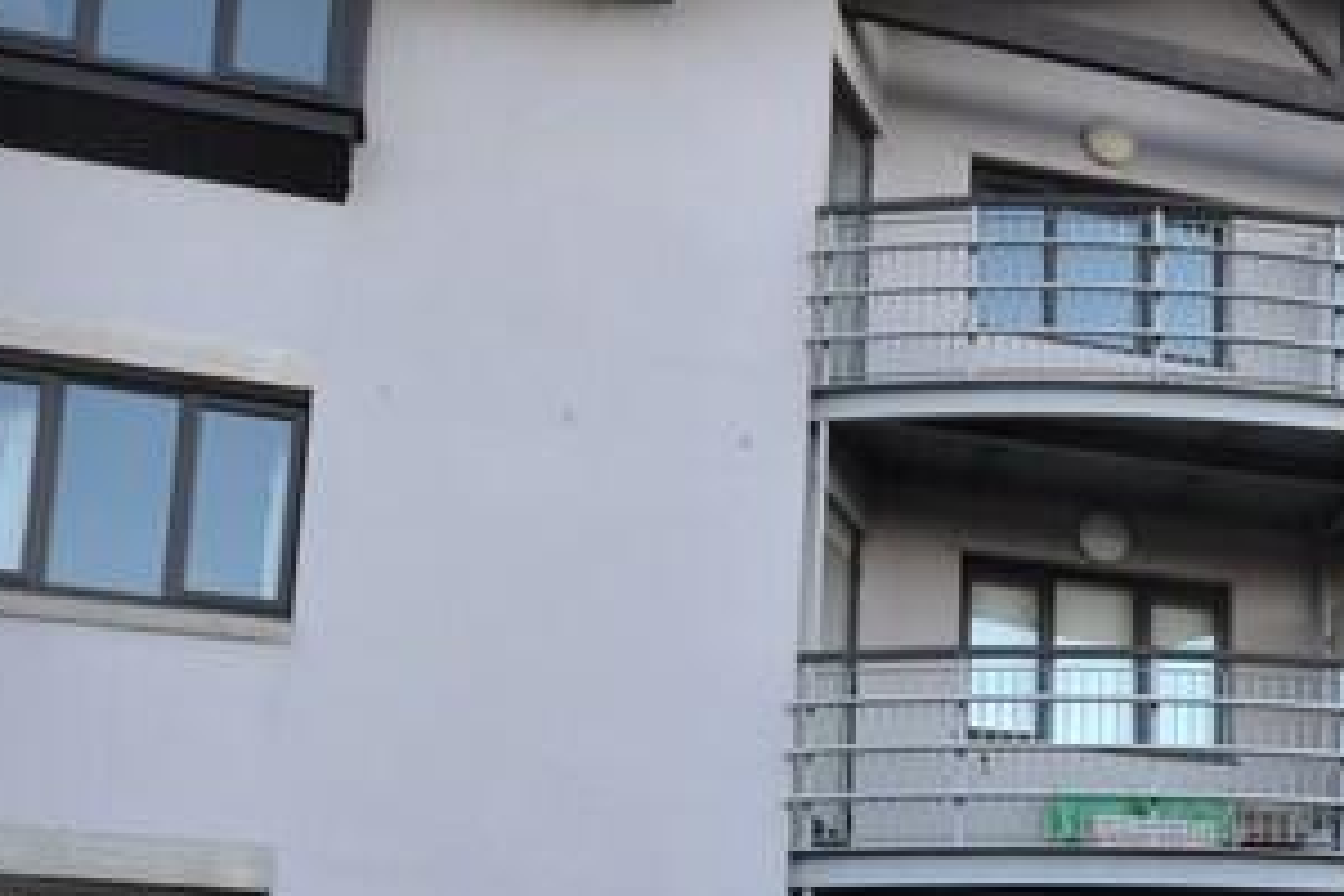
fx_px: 2197
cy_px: 948
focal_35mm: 59
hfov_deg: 32.0
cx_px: 1259
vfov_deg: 22.0
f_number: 5.6
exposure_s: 1/125
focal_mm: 11.5
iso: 200
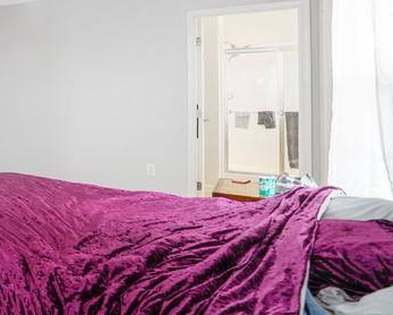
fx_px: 419
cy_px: 86
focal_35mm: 36
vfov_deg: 40.2
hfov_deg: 31.2
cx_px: -171
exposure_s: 1/30
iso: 200
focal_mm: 13
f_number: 4
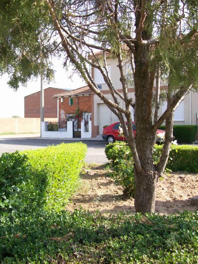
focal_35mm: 49
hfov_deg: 29.4
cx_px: 64
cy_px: 131
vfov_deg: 38.9
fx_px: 374
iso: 80
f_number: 2.7
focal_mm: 6
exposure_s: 1/409
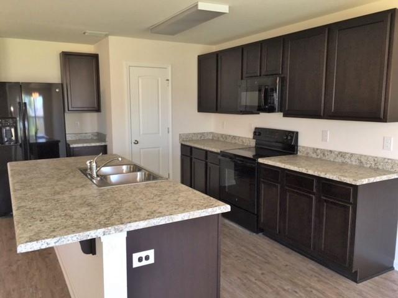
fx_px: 333
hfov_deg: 61.7
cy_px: 149
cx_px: 199
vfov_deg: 48.2
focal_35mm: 29
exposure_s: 1/30
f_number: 2.2
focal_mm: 4.15
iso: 25
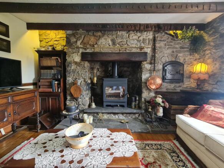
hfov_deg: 106.2
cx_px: 112
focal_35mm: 13
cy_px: 84
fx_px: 84
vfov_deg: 89.9
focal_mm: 2.2
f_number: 2.2
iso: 320
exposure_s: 1/33
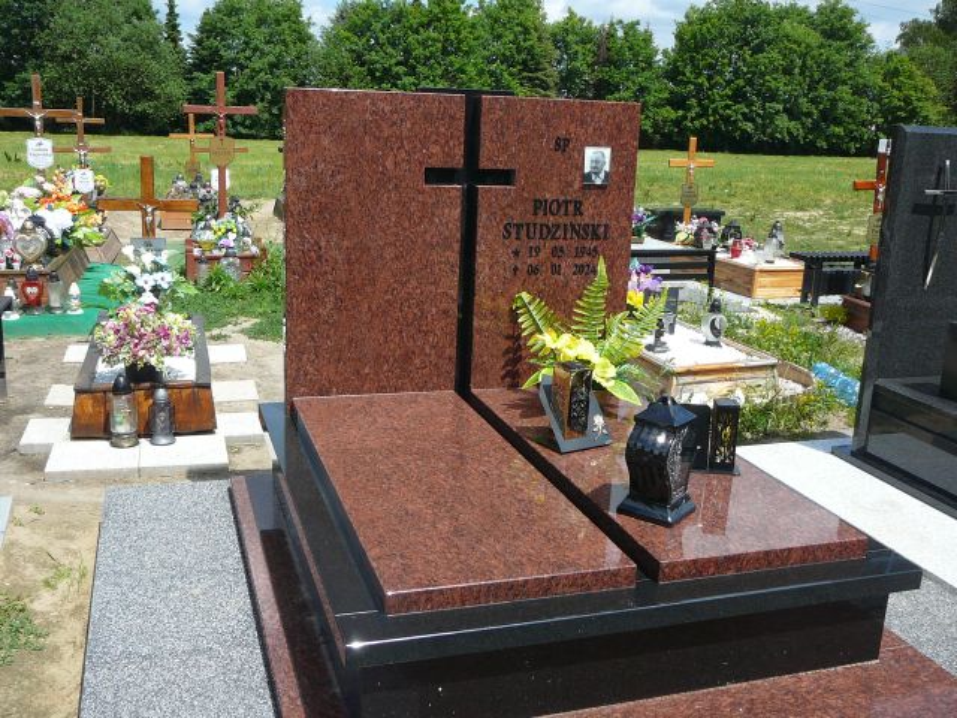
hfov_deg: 52.6
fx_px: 968
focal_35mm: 35
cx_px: 478
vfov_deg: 40.7
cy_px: 359
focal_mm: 5.2
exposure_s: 1/400
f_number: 5
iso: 80
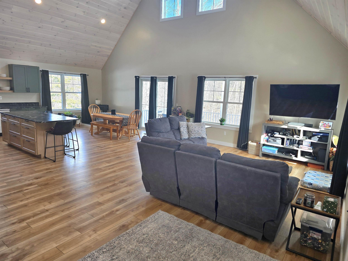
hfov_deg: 73.9
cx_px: 174
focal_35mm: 23
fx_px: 231
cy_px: 130
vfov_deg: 58.9
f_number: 1.7
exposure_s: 1/120
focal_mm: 6.3
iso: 64
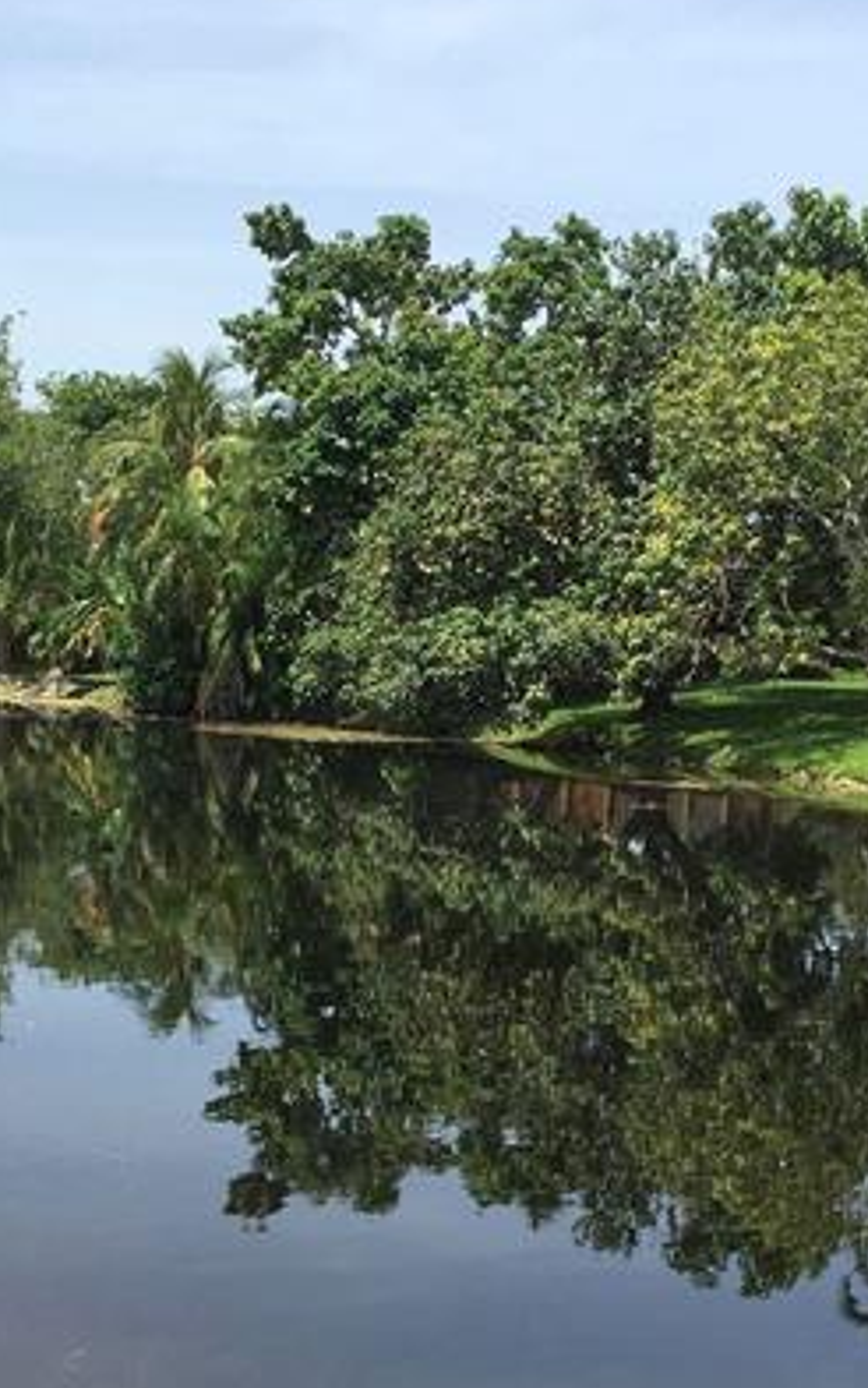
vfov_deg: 33.9
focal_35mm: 60
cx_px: 318
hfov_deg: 21.6
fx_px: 2268
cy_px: 851
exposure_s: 1/1980
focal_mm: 4.15
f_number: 2.2
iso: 32
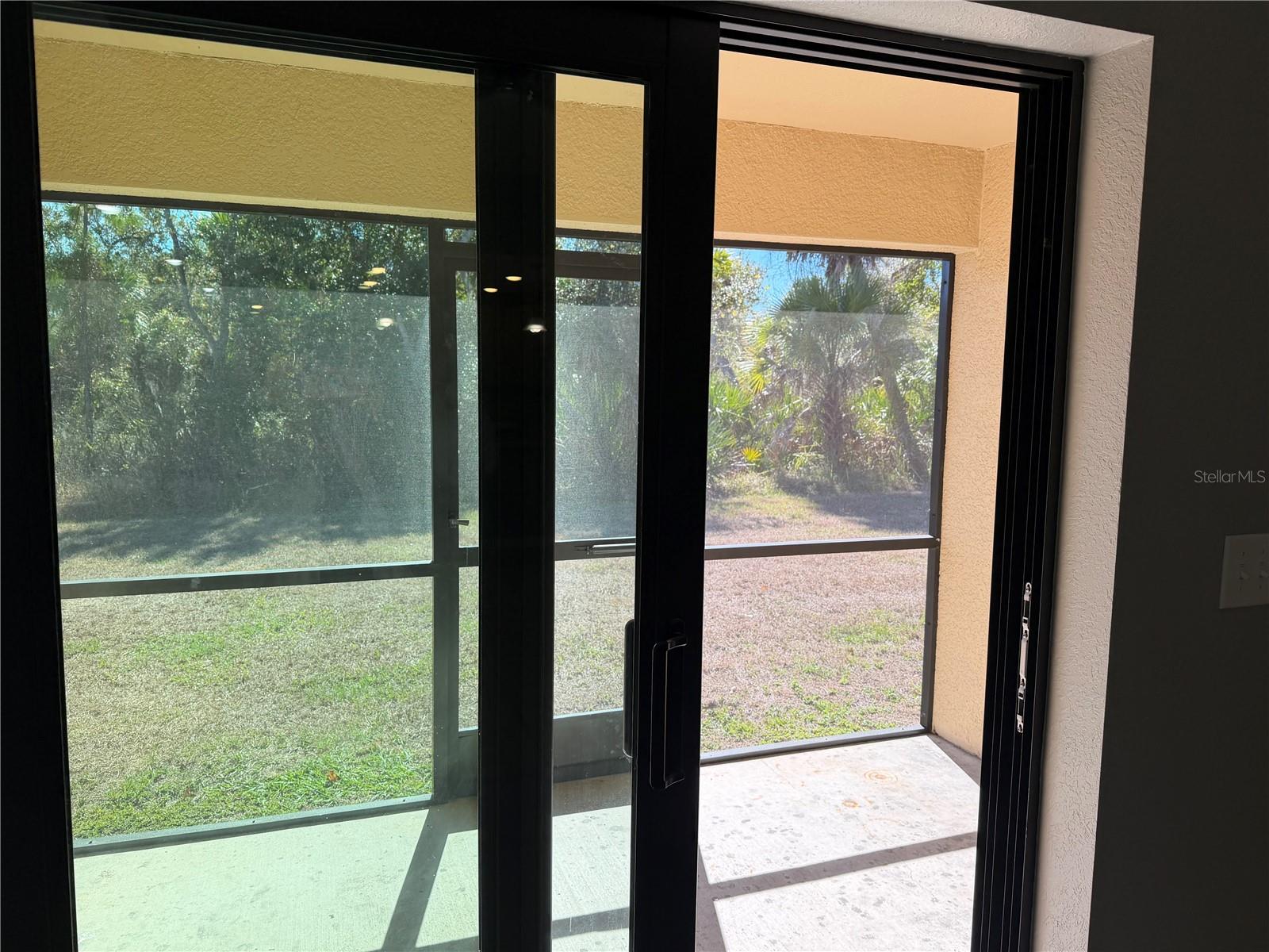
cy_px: 476
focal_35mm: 24
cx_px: 634
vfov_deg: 56.8
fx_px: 880
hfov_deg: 71.6
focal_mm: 6.76
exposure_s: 1/979
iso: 100
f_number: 1.78
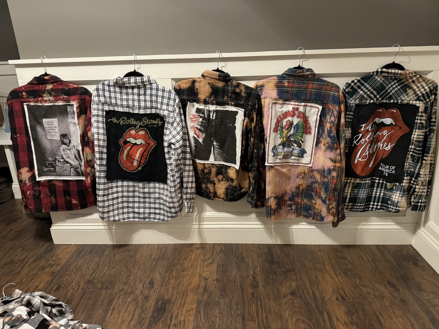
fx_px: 304
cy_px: 164
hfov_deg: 71.6
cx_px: 220
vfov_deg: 56.8
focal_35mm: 24
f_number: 1.78
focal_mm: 6.76
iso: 800
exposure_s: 1/40
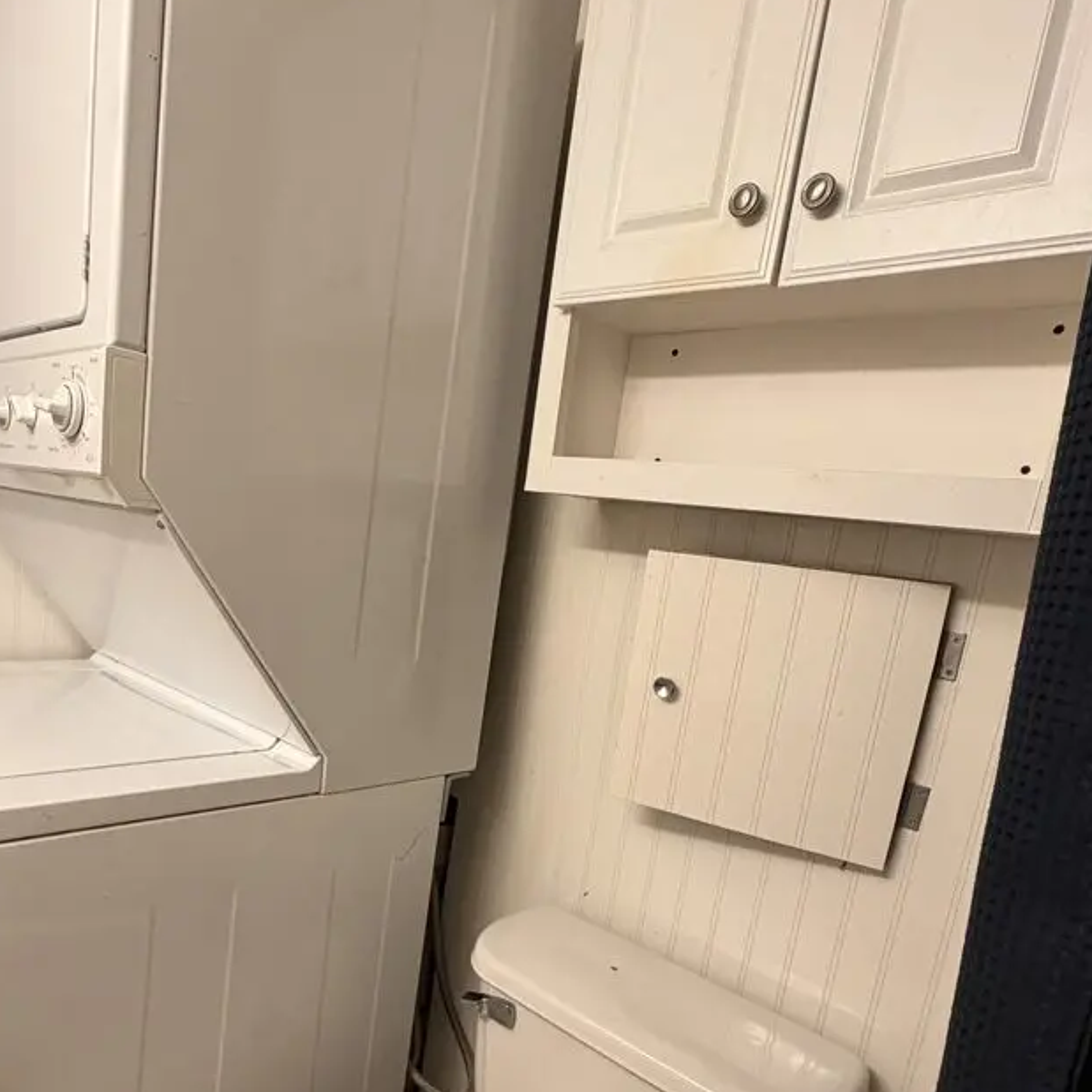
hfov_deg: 64.2
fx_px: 857
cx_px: 418
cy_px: 700
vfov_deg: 63.8
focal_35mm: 24
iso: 200
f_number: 2.2
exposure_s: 1/120
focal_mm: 2.22
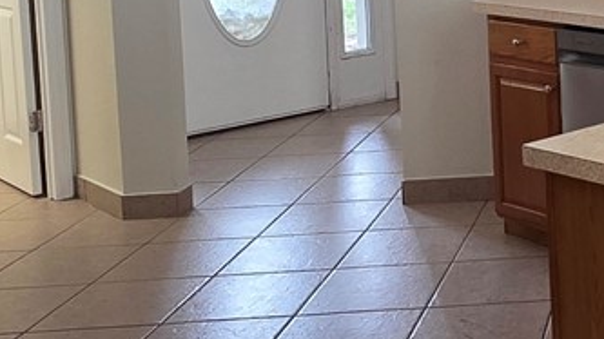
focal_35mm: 68
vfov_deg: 16.9
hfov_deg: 26.2
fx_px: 1089
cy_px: -69
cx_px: 794
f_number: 1.9
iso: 160
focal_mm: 2.2
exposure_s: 1/60
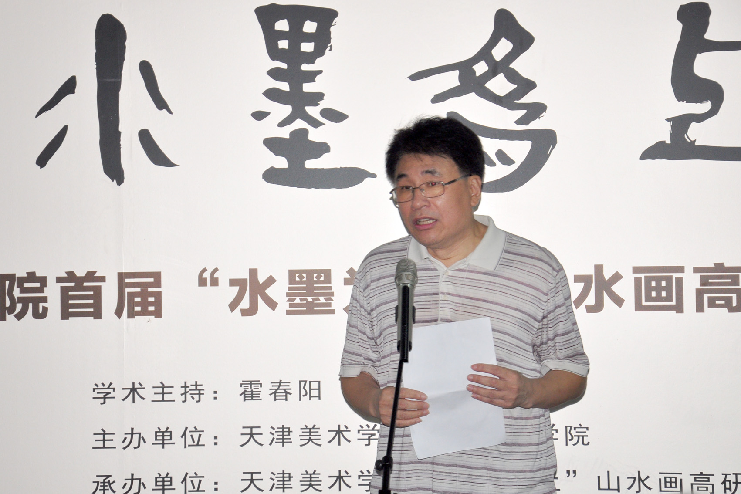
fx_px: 2161
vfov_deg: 13.0
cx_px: 370
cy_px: 247
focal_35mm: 105
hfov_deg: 19.5
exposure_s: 1/60
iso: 640
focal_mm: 70
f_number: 5.3
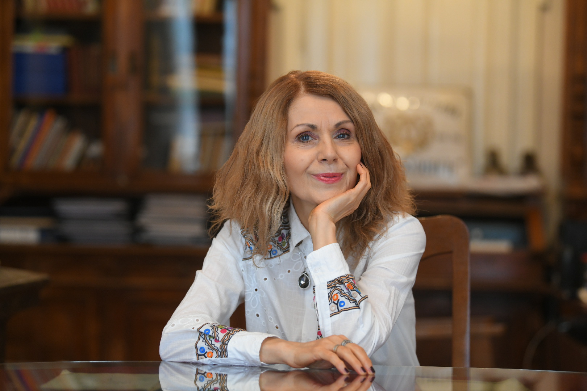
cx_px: 294
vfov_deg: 13.7
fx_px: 1630
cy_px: 196
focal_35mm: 100
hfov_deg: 20.4
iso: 2000
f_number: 2.8
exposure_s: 1/200
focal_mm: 100
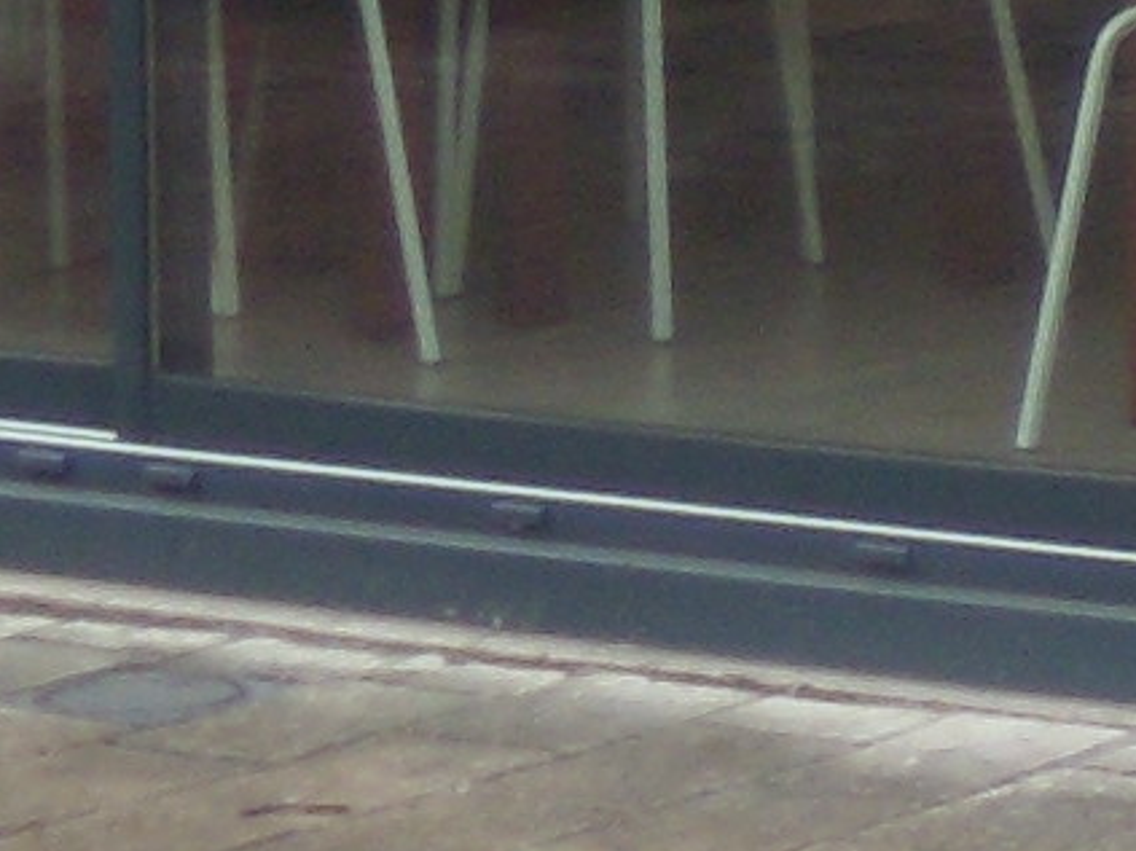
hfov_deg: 6.6
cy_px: -1227
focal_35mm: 278
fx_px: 9121
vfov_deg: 5.2
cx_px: 3091
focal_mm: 6.4
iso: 80
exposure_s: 1/100
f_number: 3.6
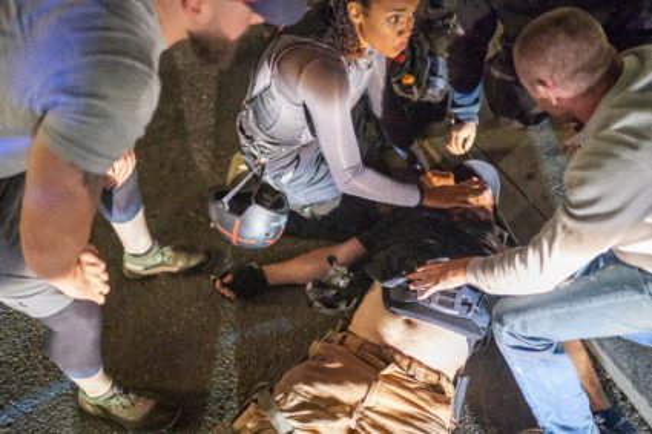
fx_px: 634
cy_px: 217
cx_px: 326
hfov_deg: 54.5
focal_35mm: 35
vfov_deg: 37.8
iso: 12800
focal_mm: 35
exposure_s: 1/400
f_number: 1.4
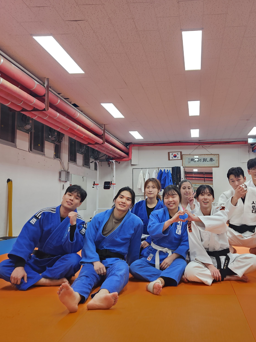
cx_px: 182
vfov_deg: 58.4
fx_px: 306
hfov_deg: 44.4
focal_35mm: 31
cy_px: 172
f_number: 1.8
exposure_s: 1/120
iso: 160
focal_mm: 5.4
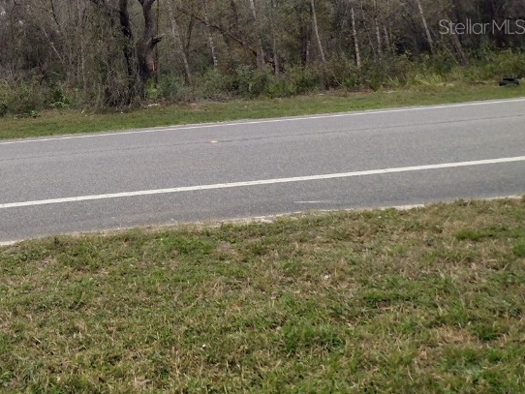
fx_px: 774
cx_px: 34
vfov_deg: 27.4
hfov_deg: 34.9
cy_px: 26
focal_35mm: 51
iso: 100
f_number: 1.7
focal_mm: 4.71
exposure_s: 1/1882
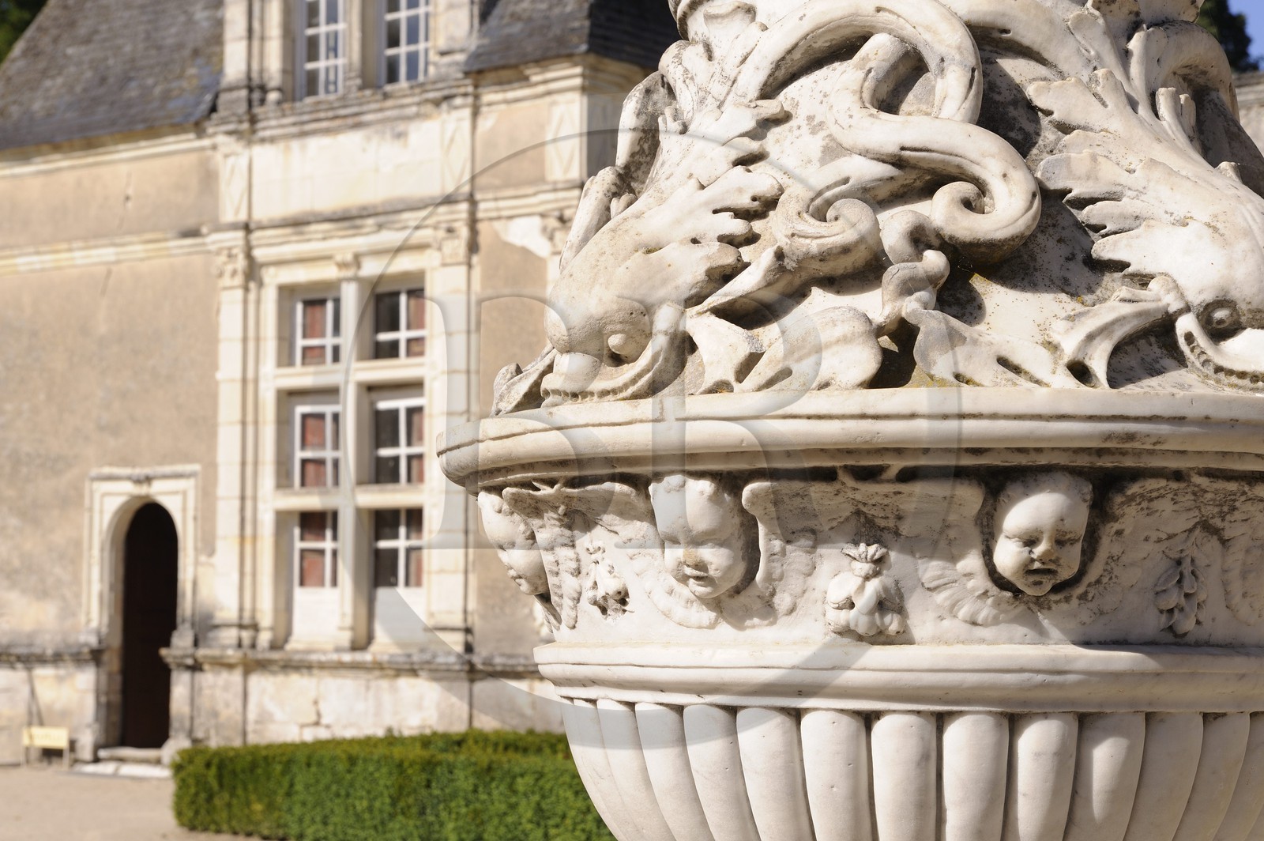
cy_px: 420
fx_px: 2456
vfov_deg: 19.4
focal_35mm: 70
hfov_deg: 28.9
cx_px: 632
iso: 200
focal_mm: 70
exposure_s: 1/160
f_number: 16
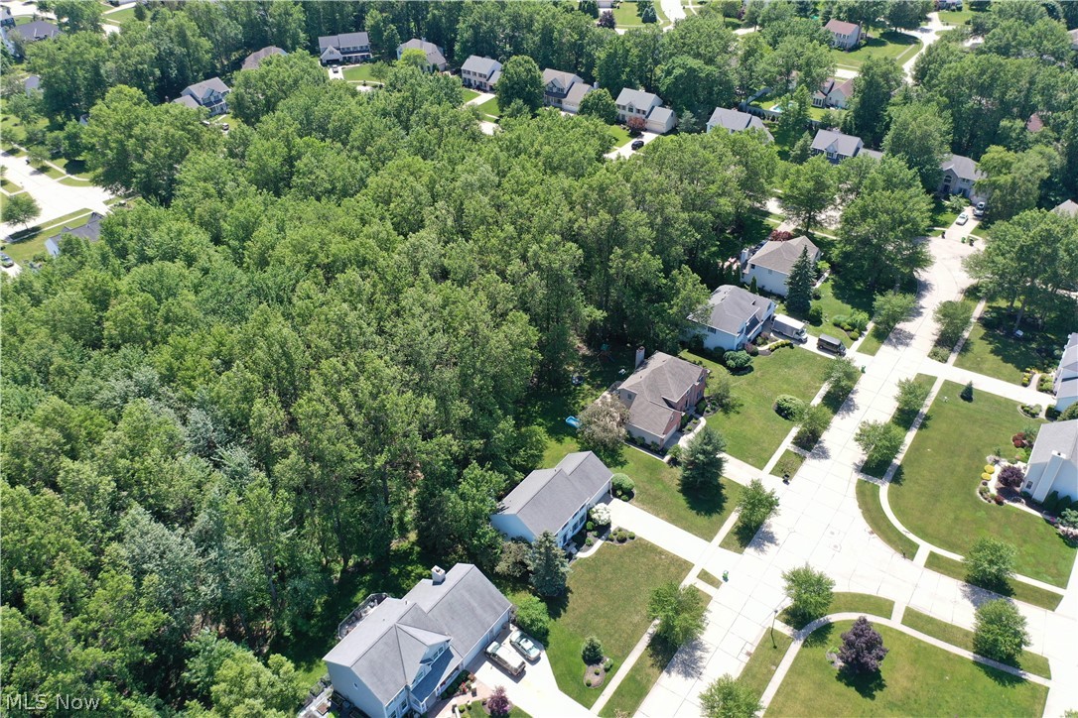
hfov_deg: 65.5
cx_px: 539
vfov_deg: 46.4
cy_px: 359
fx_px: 838
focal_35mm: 28
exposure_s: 1/400
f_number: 3.5
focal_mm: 10.26
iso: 100
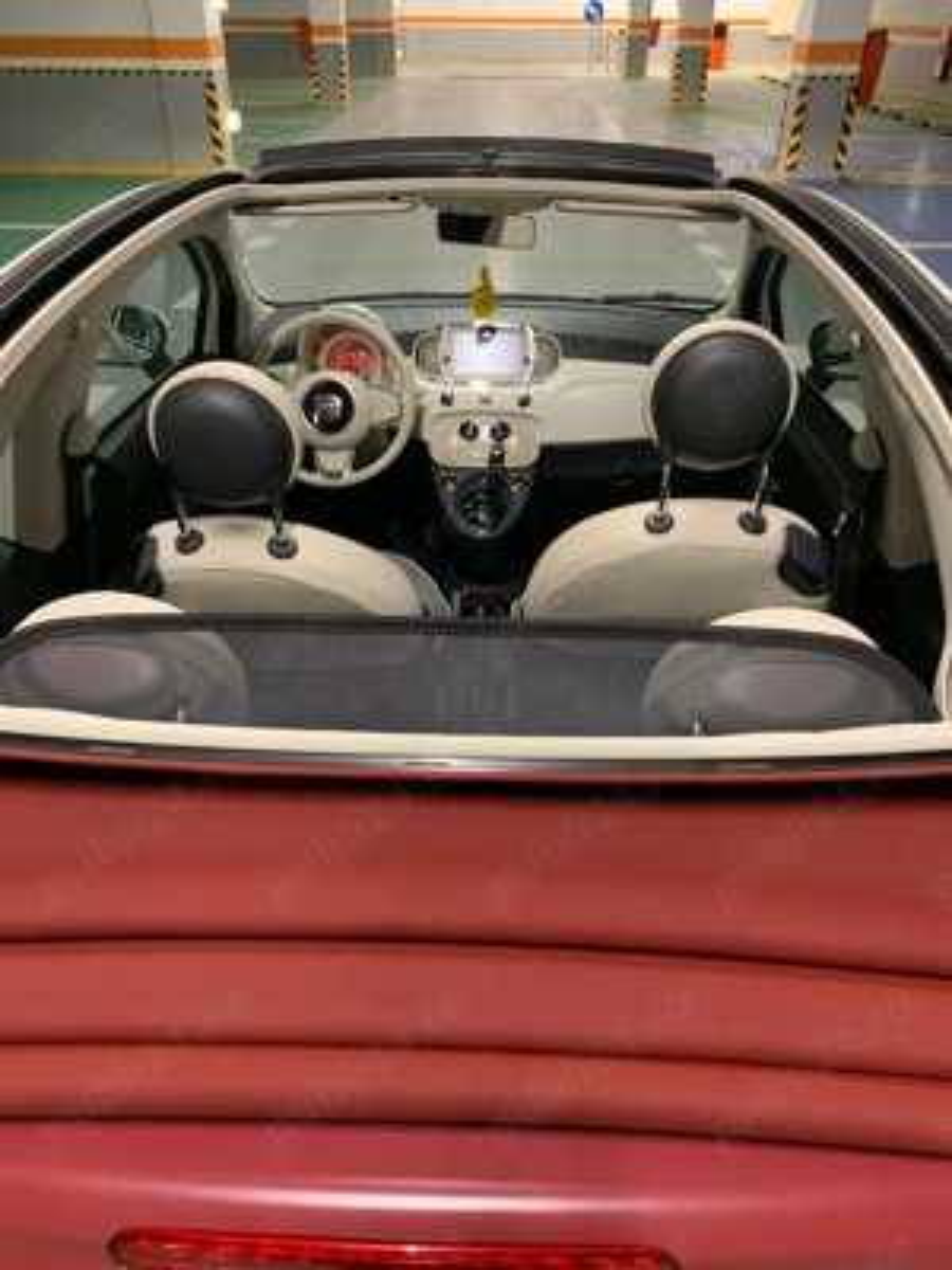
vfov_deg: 67.3
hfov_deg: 53.1
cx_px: 476
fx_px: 953
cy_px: 635
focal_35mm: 26
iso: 250
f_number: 1.8
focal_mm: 4.25
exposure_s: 1/50
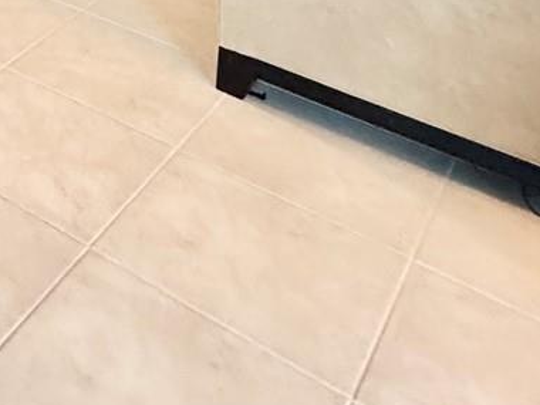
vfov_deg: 18.0
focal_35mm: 59
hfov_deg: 24.9
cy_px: -383
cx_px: -276
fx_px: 920
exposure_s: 1/60
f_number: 2.2
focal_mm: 2.22
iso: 320
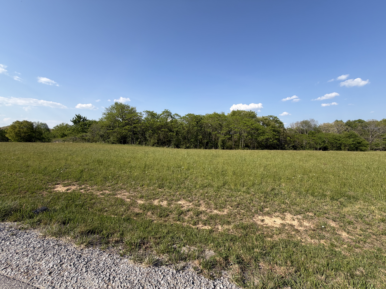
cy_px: 144
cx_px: 193
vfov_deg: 85.7
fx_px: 156
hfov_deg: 102.1
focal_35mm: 14
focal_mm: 2.22
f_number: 2.2
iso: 20
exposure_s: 1/779
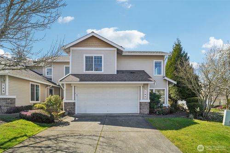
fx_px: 102
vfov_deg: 73.7
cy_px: 76
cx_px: 115
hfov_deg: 96.8
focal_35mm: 16
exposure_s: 1/1250
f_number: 8
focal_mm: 16
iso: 1600
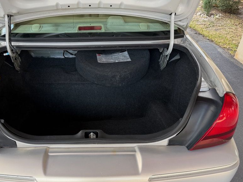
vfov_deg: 43.8
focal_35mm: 32
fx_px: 225
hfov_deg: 56.1
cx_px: 90
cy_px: 113
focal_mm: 6.76
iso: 80
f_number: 1.78
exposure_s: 1/350
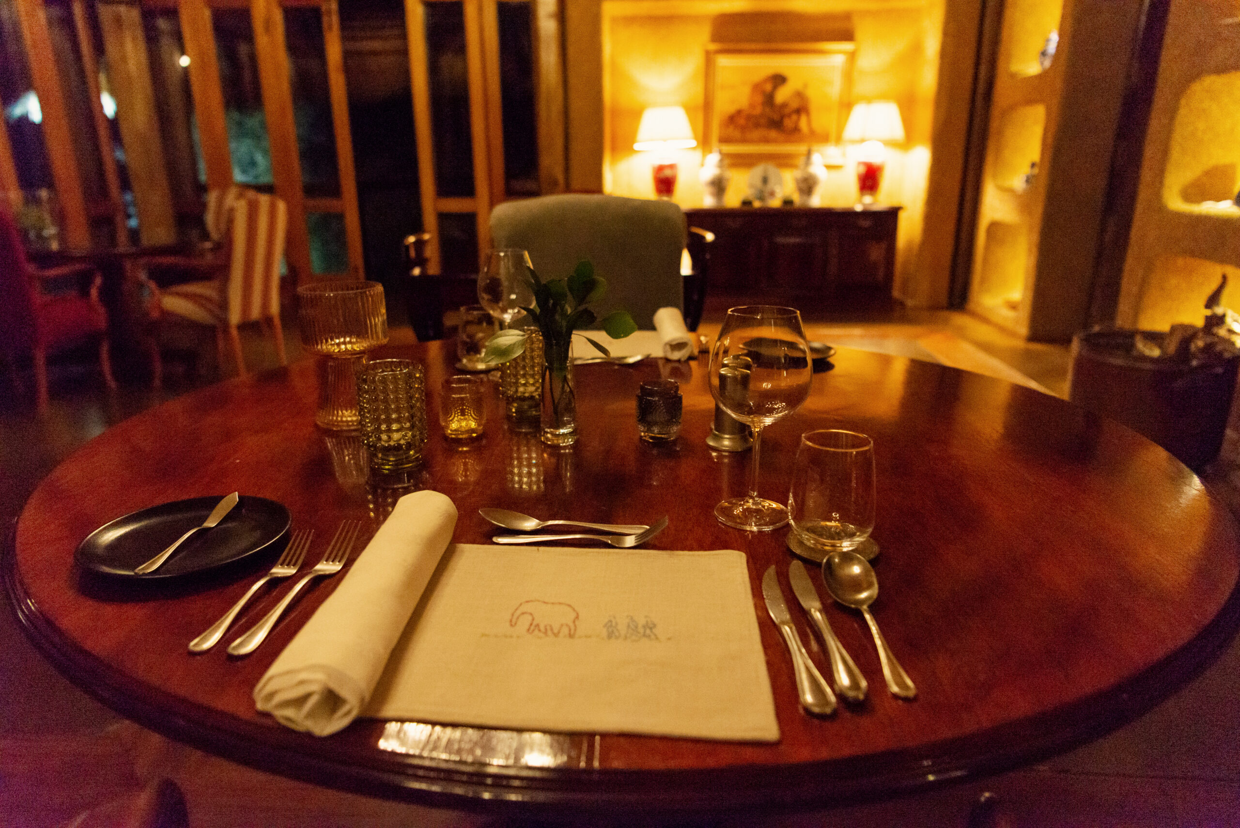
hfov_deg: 73.7
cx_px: 620
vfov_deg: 53.2
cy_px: 414
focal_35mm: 24
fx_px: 827
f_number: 2.8
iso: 4000
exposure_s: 1/125
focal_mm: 24
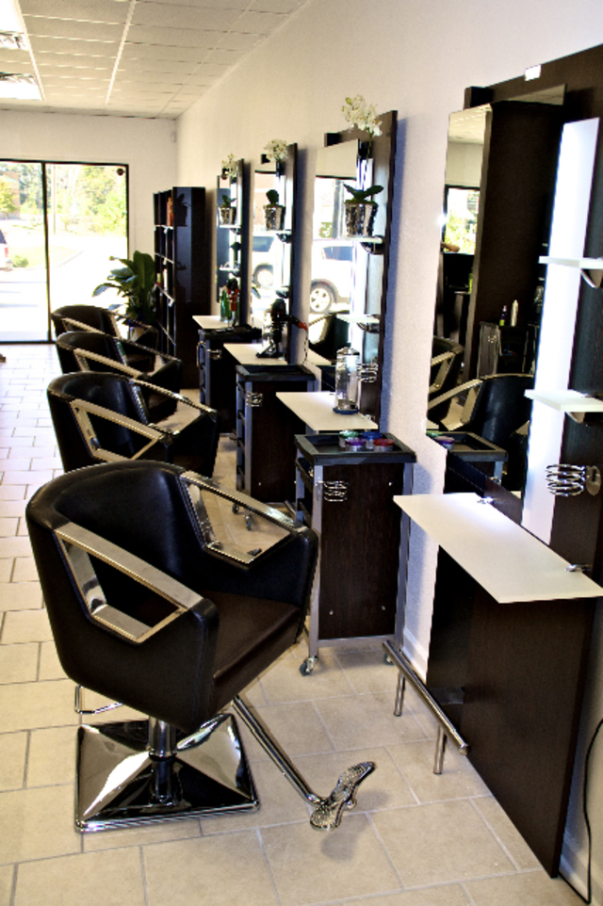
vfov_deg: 51.3
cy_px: 453
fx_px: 943
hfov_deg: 35.4
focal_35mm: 38
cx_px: 302
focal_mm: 25
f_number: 3.8
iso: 400
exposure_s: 1/80
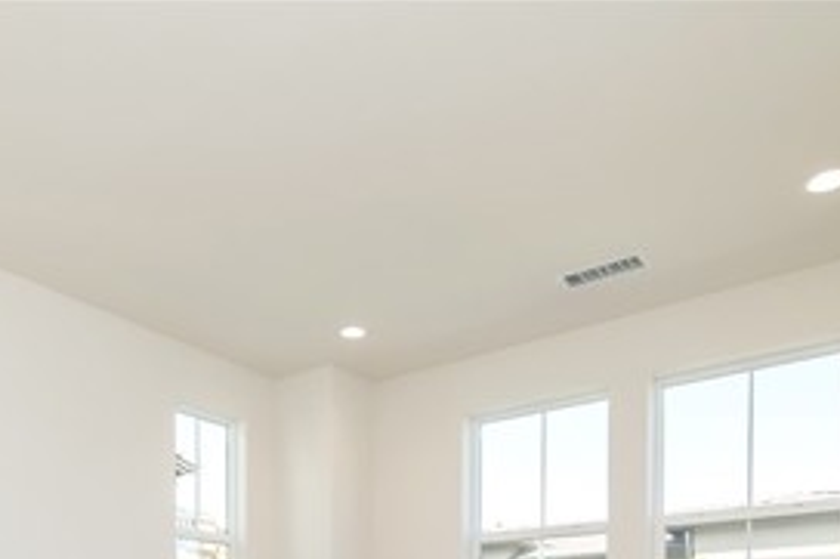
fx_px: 770
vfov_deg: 33.3
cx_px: 309
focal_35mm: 33
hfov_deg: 56.5
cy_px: 655
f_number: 5.6
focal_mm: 14
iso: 180
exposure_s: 1/125
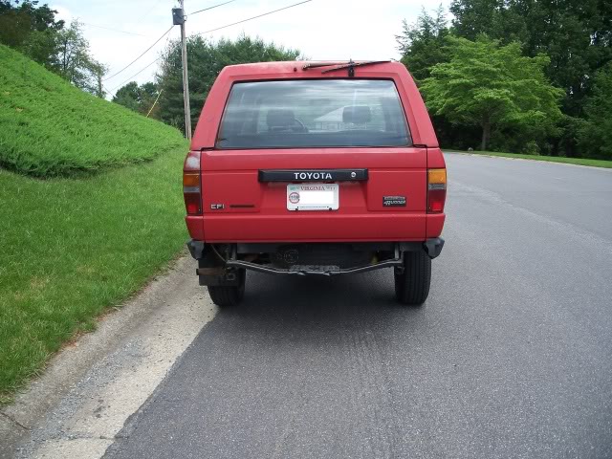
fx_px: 654
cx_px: 306
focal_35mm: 37
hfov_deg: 50.1
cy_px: 230
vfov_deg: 38.7
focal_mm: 7.8
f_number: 2.8
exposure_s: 1/400
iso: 64
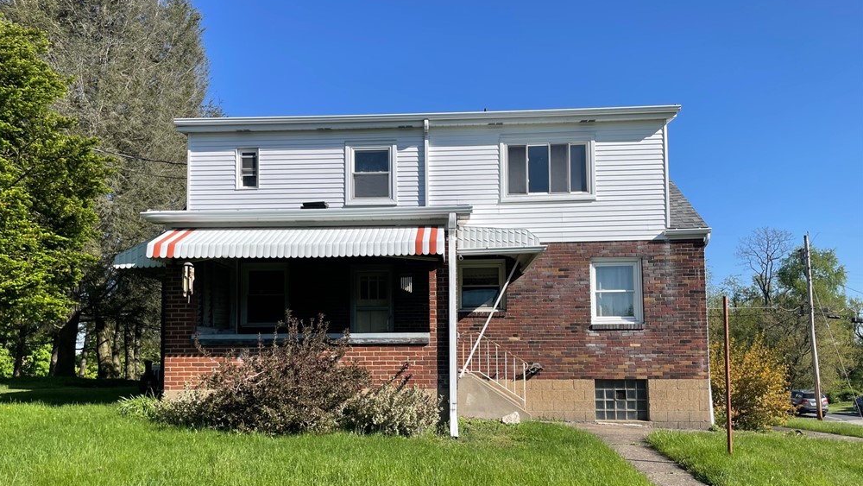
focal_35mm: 29
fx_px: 664
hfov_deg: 66.0
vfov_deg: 39.9
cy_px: 310
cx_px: 422
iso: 32
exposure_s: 1/2959
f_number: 1.6
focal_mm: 4.2
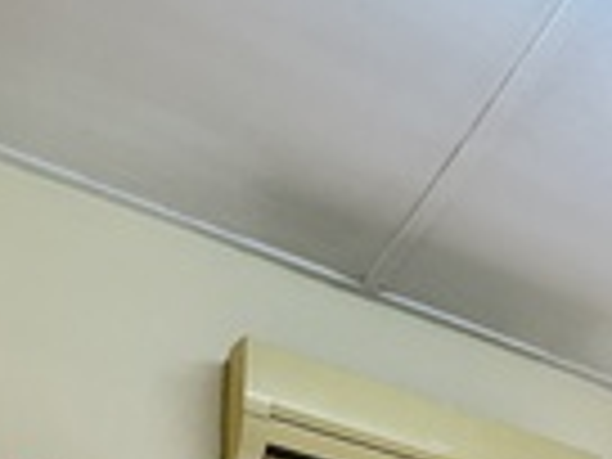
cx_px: 756
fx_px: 1167
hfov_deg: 25.9
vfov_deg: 16.7
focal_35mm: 66
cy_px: 922
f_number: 2.2
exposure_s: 1/99
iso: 100
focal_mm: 2.22
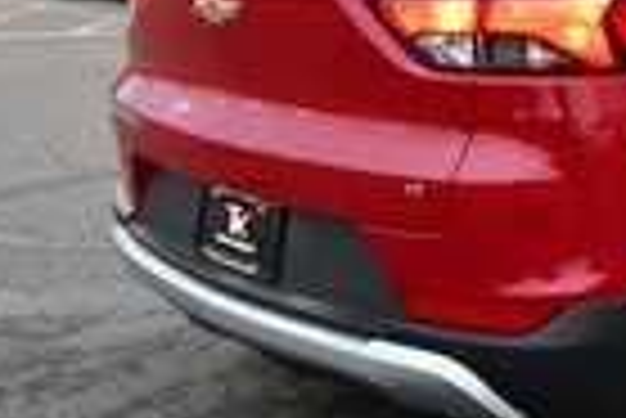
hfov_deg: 27.2
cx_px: 658
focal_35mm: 69
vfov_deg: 19.5
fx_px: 1201
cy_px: 52
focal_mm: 16
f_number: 5.3
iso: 3200
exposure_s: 1/100
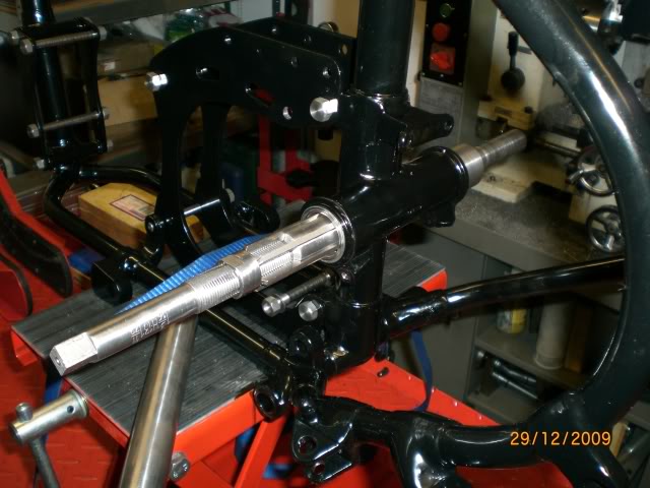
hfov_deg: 49.0
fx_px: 714
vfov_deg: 37.7
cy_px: 244
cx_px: 325
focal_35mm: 38
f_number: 3.1
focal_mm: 6.3
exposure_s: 1/60
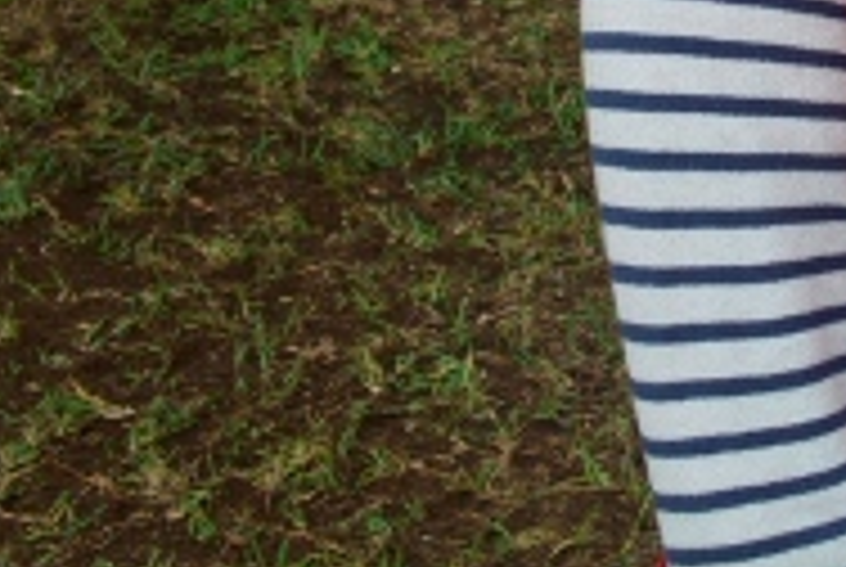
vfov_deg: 13.6
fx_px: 2165
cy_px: -392
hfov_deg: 19.7
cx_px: 1197
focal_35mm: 92
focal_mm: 18
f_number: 7.1
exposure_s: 1/200
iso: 200
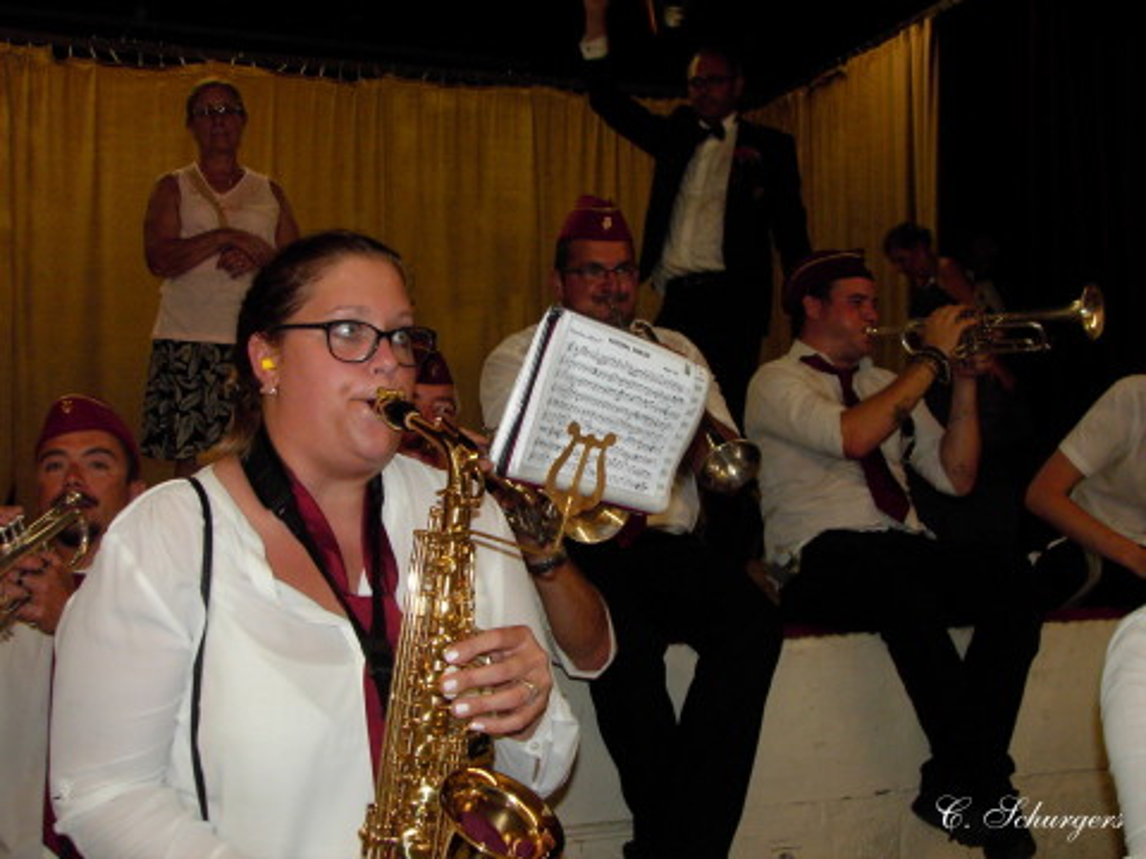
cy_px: 430
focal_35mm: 43
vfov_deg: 33.6
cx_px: 573
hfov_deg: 43.9
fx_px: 1424
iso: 200
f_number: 2.8
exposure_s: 1/51
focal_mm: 6.6
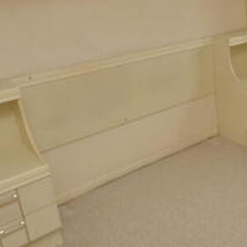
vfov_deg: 38.0
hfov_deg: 36.3
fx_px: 347
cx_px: 230
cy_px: 57
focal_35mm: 43
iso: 400
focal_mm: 10
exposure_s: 1/80
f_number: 7.1
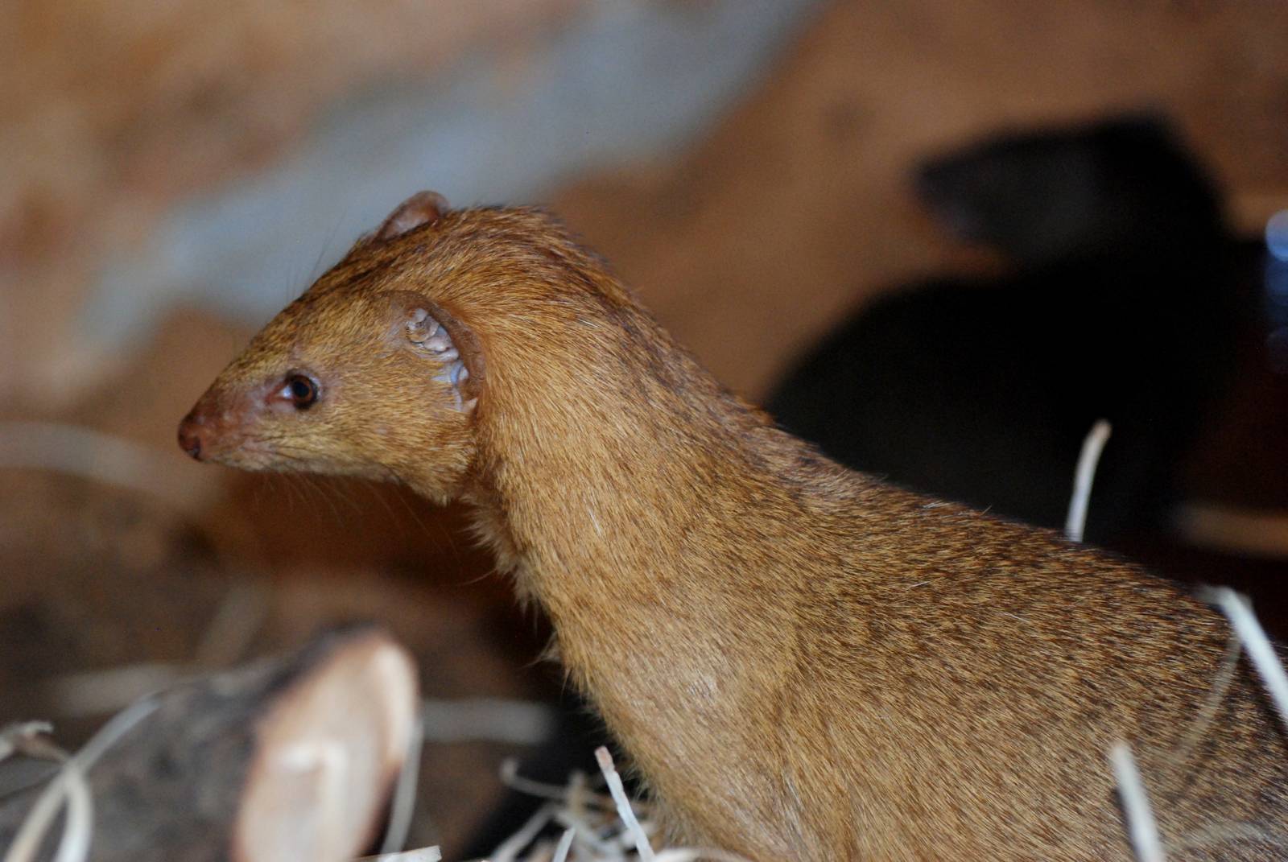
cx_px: 644
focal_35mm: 202
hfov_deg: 10.1
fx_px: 7254
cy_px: 431
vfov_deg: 6.8
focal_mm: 135
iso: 1000
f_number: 5
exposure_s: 1/60
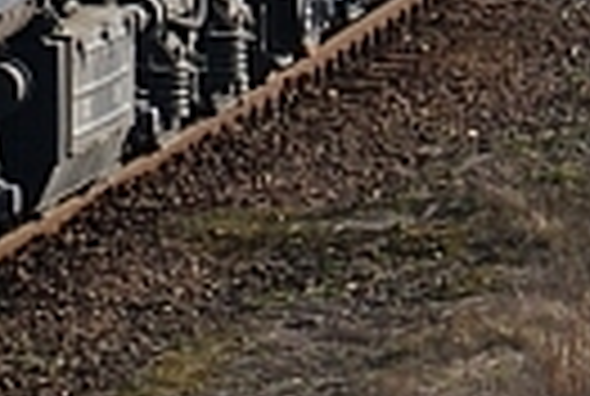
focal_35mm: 820
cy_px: -756
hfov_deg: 2.5
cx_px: 338
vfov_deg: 1.7
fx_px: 13469
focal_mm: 70
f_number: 10
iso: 100
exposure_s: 1/160
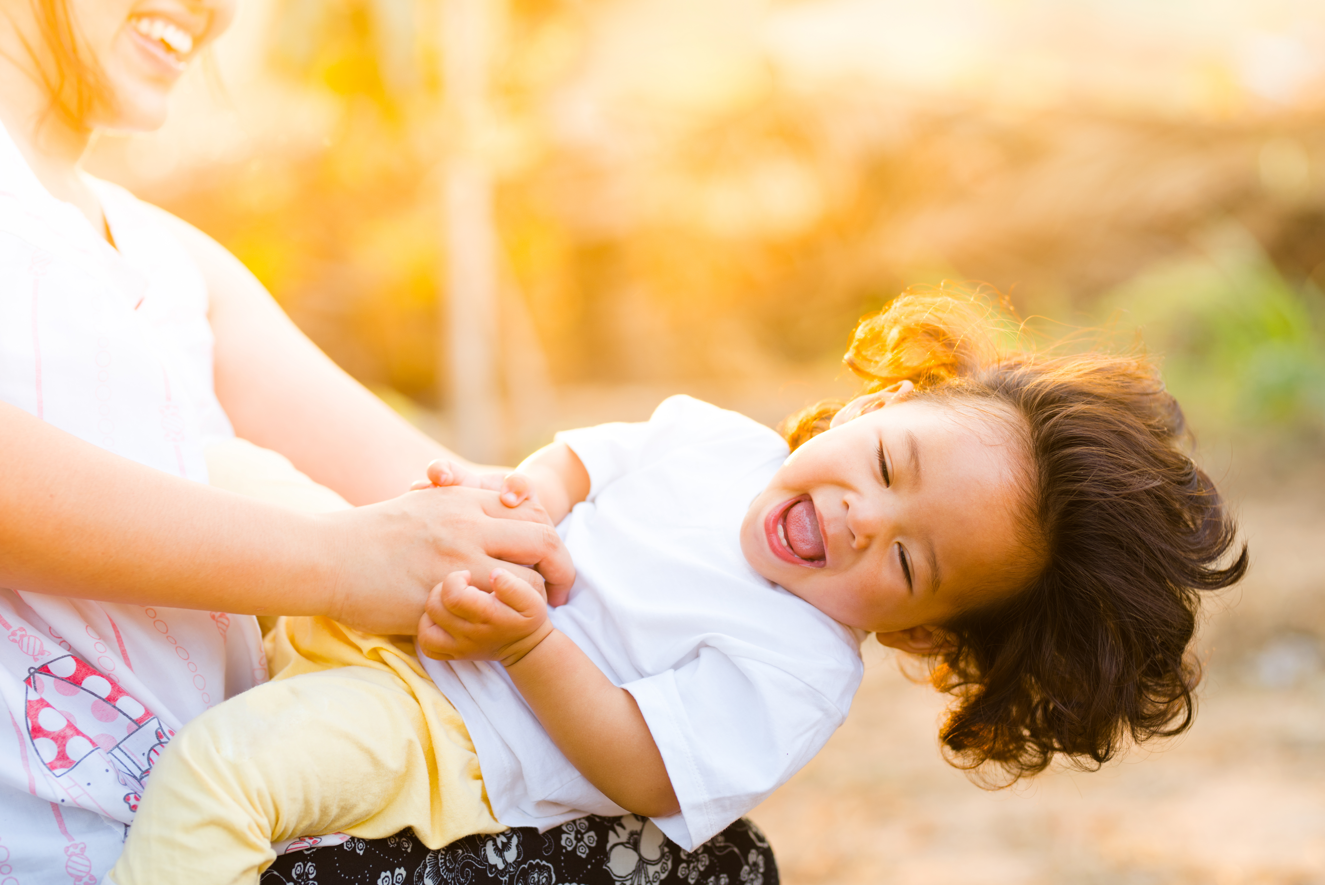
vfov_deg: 16.1
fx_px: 3129
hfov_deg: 23.9
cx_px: 662
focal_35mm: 85
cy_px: 442
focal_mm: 85
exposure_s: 1/160
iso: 100
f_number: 2.2
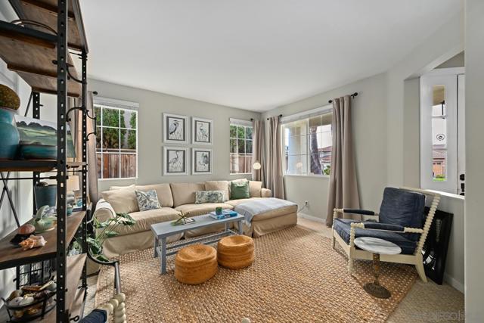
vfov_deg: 81.2
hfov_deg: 104.2
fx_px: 188
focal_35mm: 14
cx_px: 242
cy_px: 162
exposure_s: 1/6
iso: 320
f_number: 8
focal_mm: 14
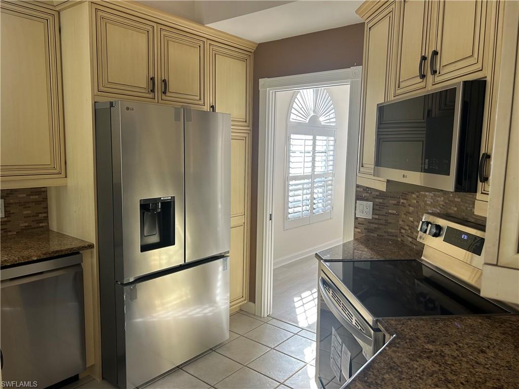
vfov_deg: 53.1
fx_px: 390
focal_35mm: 26
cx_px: 260
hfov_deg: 67.3
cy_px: 194
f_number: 1.5
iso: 64
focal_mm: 5.7
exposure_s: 1/121
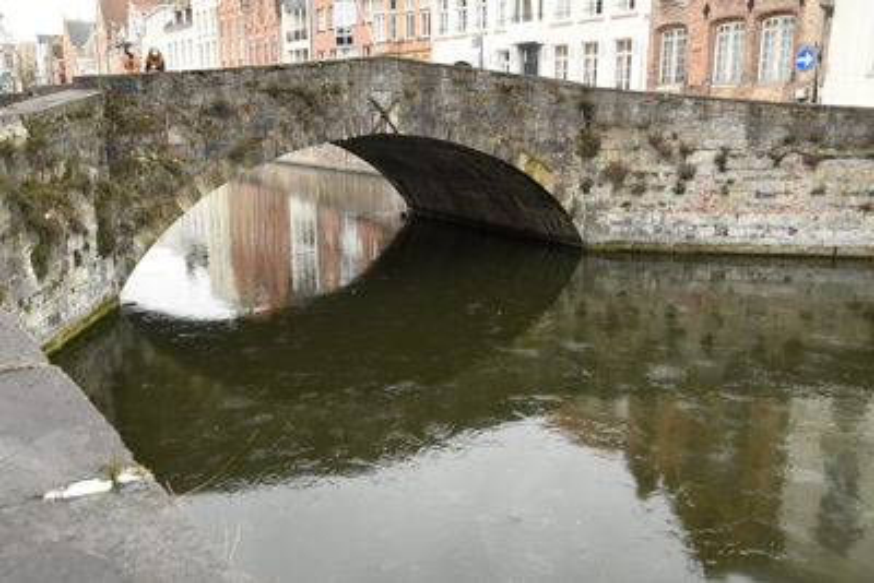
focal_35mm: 33
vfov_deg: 40.0
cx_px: 437
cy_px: 292
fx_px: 801
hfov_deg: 57.2
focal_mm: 22
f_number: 5
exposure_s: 1/80
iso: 200
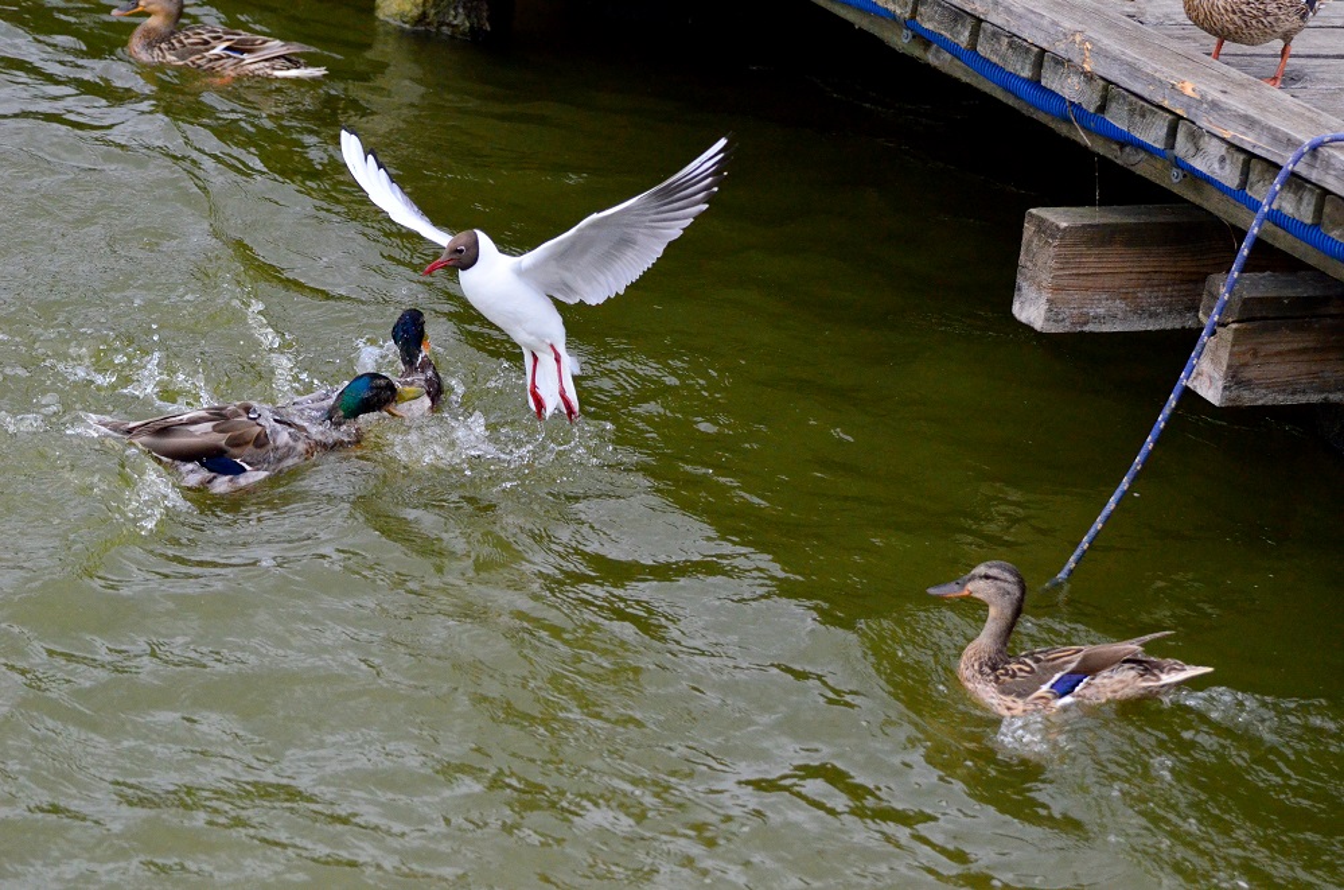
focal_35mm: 105
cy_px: 445
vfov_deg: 13.0
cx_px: 672
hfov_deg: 19.5
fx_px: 3911
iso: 3200
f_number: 4.5
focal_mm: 70
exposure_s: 1/5000
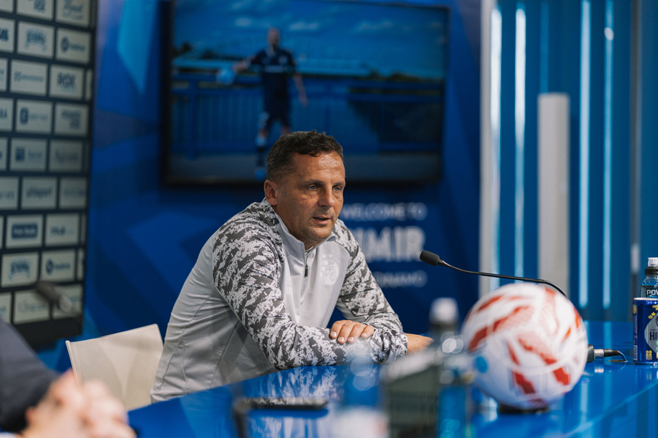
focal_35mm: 85
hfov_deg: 23.9
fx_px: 1553
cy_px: 219
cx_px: 329
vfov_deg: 16.1
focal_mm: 85
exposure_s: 1/500
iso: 400
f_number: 1.4
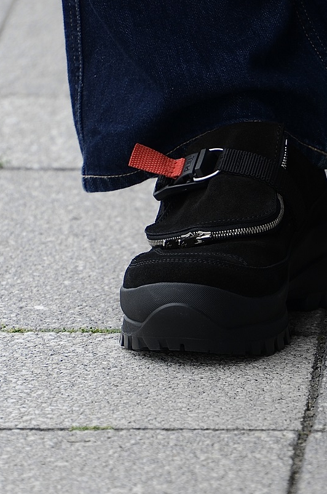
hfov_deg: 2.3
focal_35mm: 592
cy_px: 252
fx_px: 8100
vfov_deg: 3.5
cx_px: 251
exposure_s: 1/250
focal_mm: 210
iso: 200
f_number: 6.3
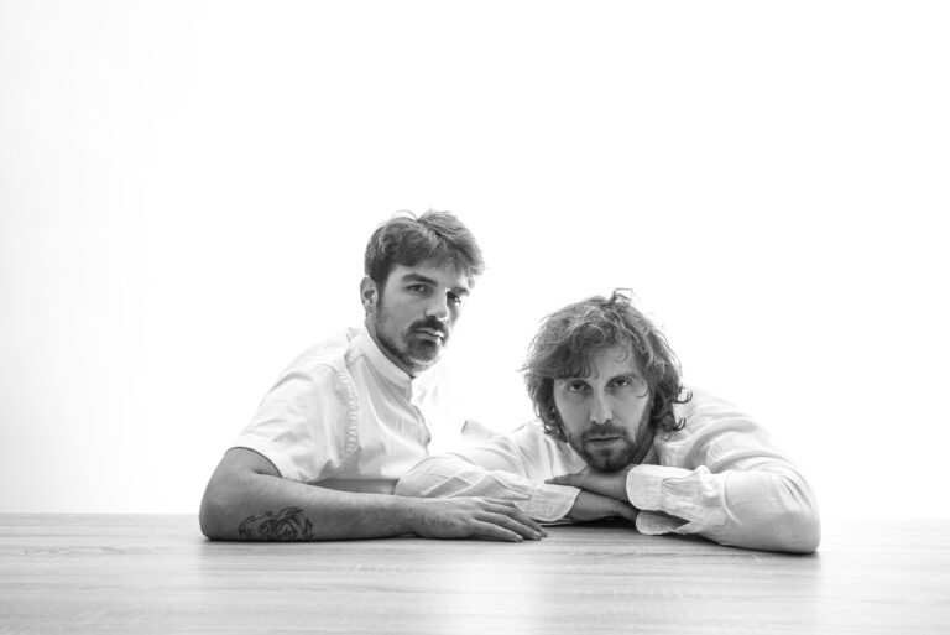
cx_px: 475
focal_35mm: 42
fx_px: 1109
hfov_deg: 46.4
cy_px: 318
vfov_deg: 31.9
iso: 1000
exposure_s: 1/200
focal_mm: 42
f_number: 7.1
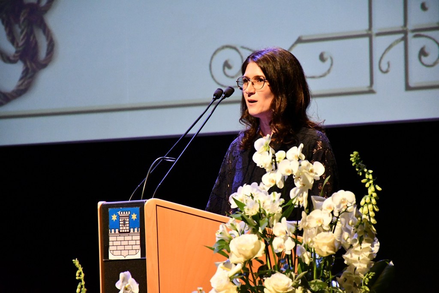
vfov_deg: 6.5
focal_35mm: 210
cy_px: 146
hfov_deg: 9.8
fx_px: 2561
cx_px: 220
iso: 11400
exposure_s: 1/250
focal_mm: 140
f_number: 5.6
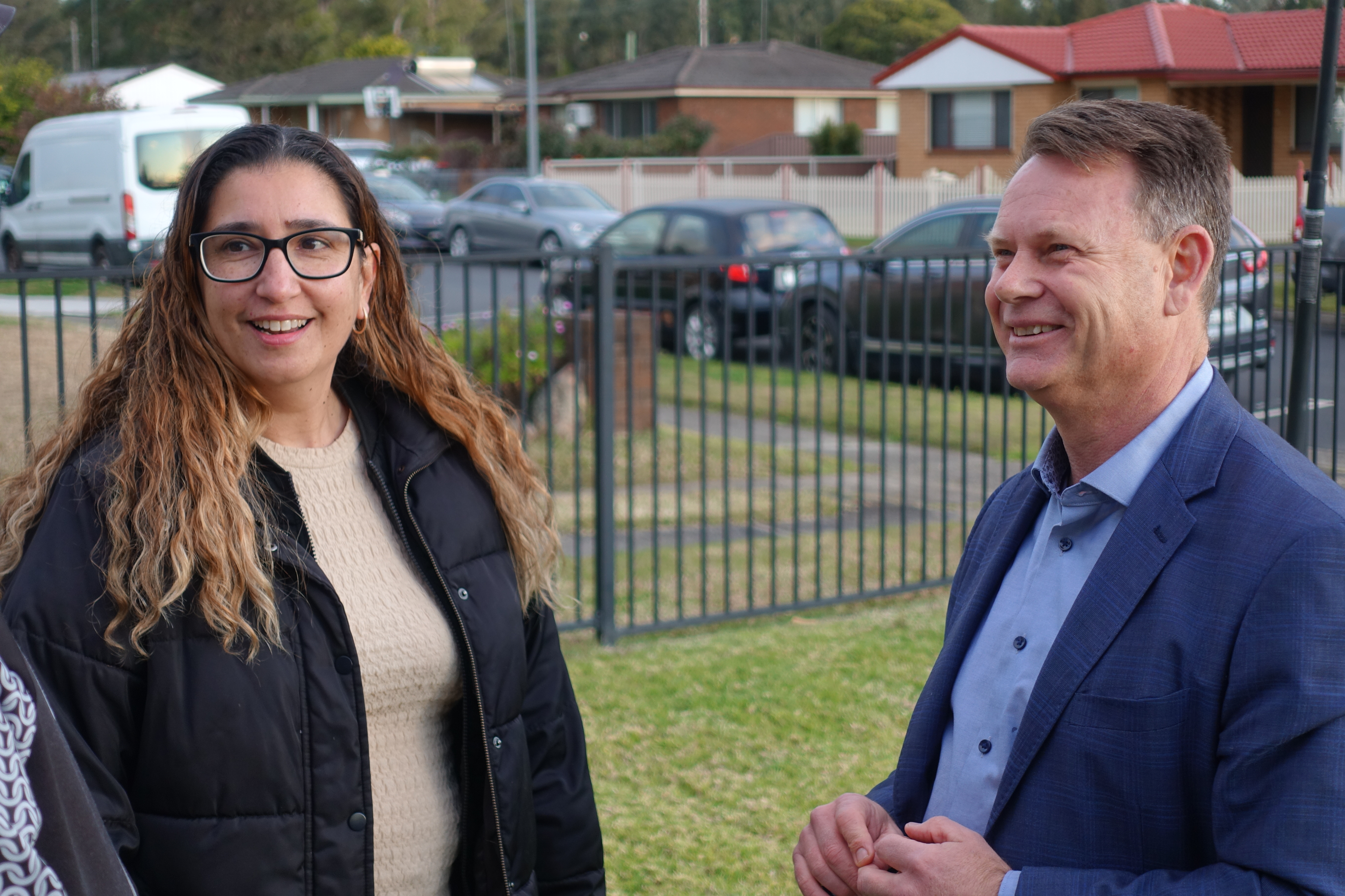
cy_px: 448
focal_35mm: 63
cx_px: 672
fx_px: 2354
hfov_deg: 31.9
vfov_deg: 21.6
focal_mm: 22.95
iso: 160
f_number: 2.8
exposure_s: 1/80
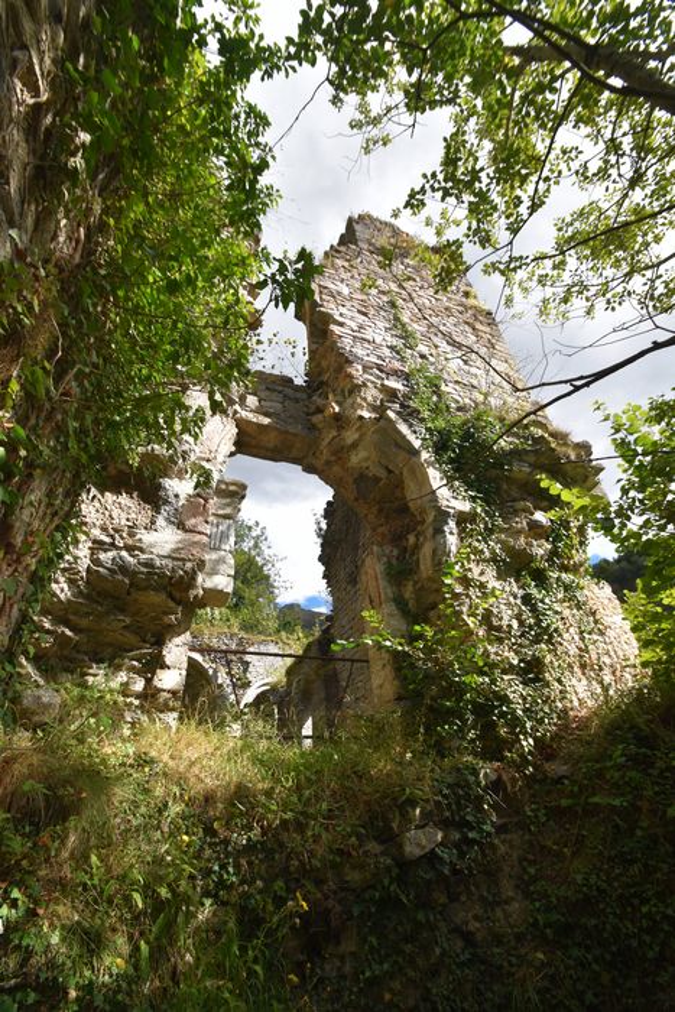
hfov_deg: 77.4
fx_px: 422
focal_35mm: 15
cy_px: 506
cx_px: 338
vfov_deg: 100.4
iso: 200
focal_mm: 10
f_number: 8
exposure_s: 1/250
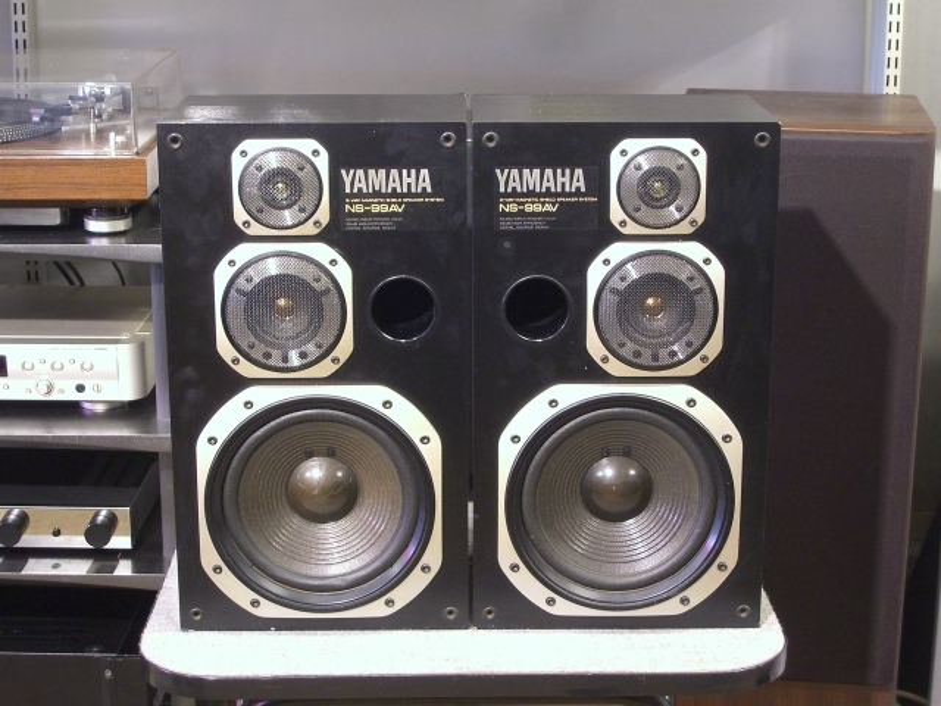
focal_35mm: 68
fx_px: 1849
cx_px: 470
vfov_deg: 21.6
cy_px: 353
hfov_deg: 28.6
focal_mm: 14.2
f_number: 4
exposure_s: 1/5
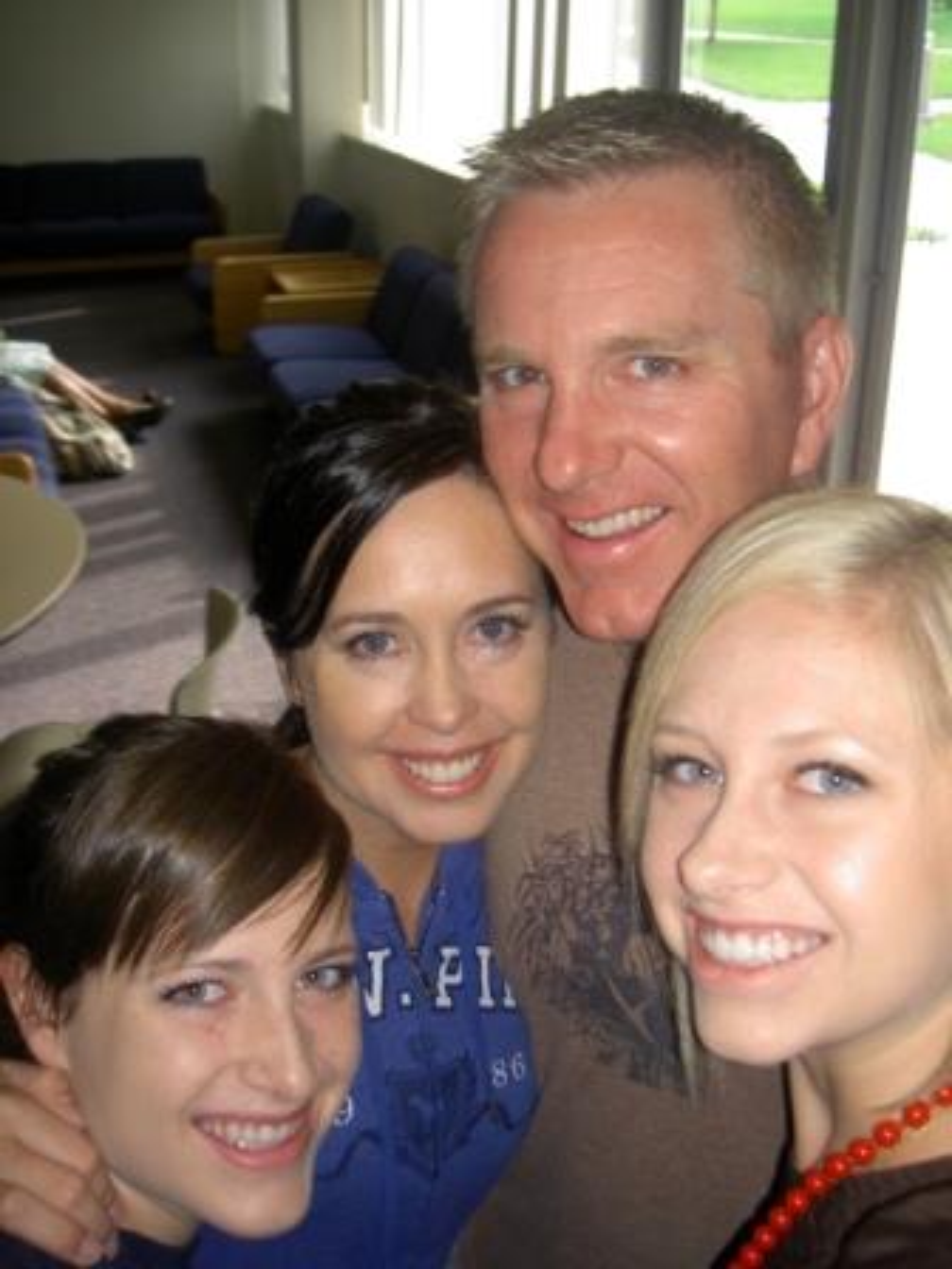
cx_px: 476
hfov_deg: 36.8
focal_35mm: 39
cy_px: 634
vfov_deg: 47.9
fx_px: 1430
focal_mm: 8
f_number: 2.8
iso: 100
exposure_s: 1/60
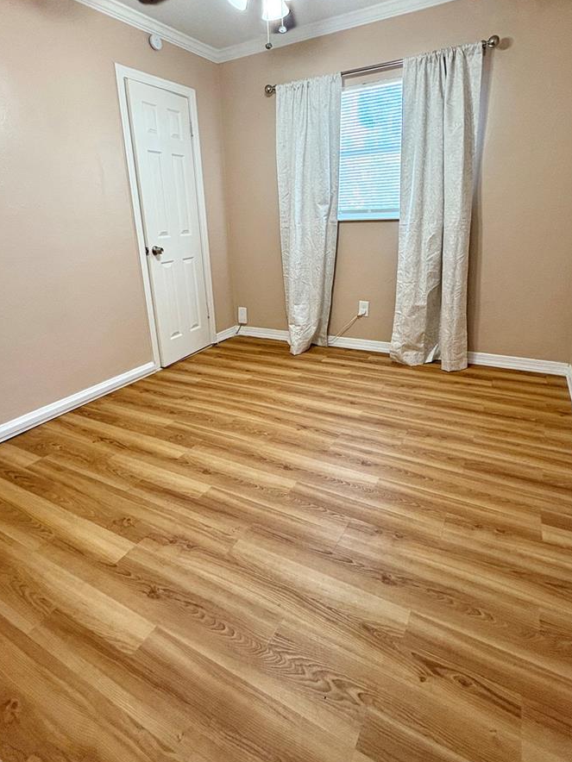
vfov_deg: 84.1
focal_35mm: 19
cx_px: 283
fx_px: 419
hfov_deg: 68.7
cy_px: 326
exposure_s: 1/60
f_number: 2.2
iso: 250
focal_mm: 2.22
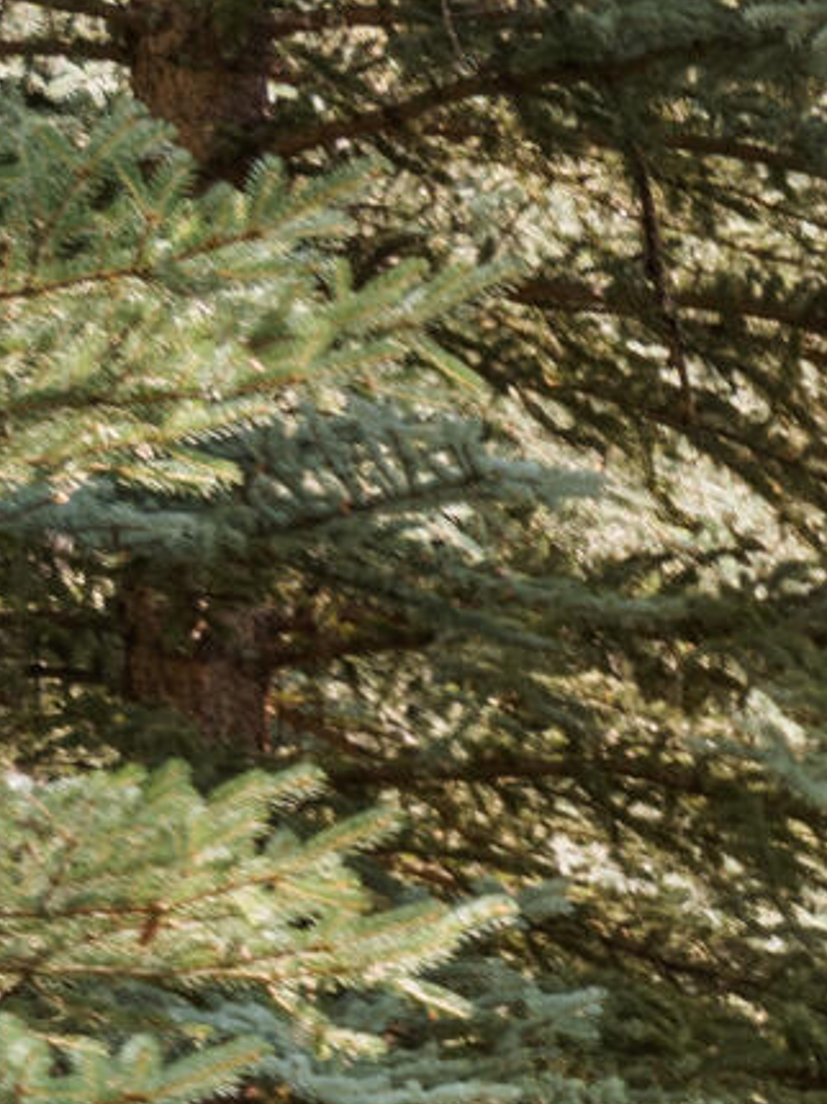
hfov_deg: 6.0
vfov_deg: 8.0
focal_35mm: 235
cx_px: 2093
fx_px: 7493
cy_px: 2275
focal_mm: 35
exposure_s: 1/30
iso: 100
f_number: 7.1
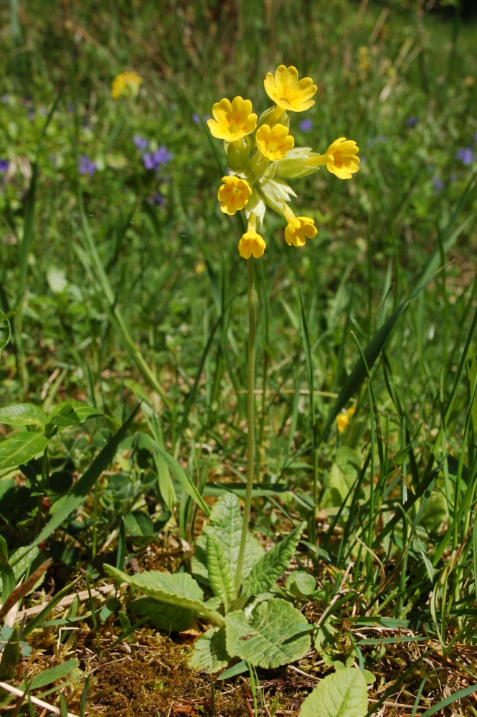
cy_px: 358
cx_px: 238
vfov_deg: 41.1
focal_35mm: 48
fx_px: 956
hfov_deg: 28.0
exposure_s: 1/320
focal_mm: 32
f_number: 14
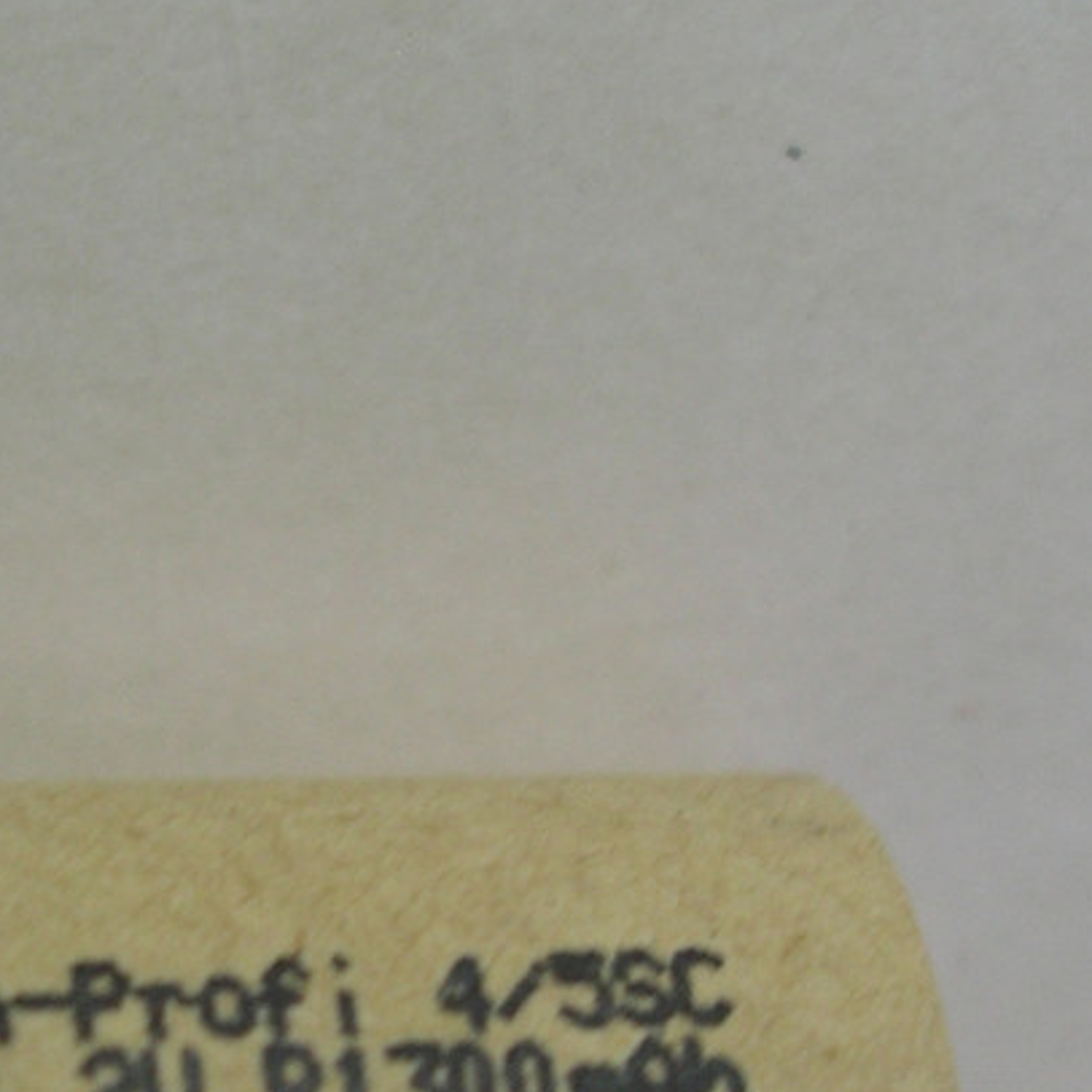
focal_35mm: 103
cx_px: 204
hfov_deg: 16.8
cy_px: 1065
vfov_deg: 16.6
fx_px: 3676
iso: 64
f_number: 2.8
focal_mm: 7.8
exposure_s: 1/60
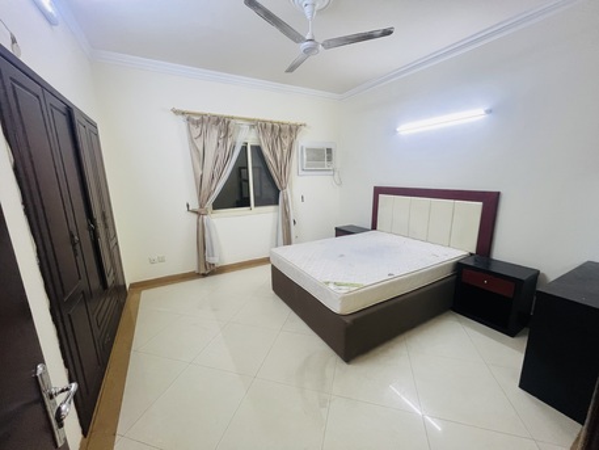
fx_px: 225
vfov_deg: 89.9
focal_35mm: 13
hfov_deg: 106.2
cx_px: 300
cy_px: 225
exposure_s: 1/50
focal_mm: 1.57
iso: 250
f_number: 1.8
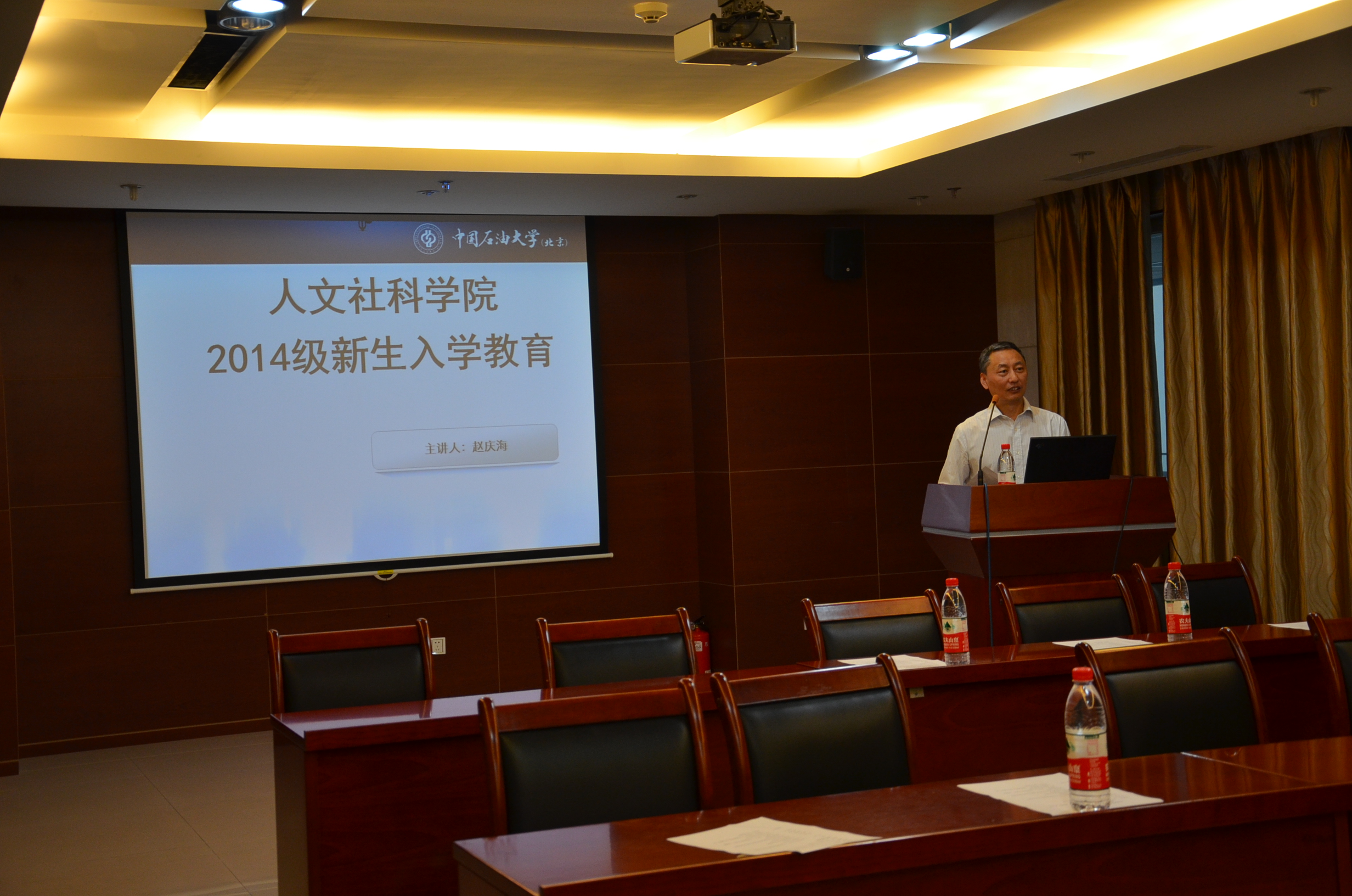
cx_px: 676
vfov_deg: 26.4
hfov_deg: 39.0
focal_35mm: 51
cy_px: 448
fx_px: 1911
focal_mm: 34
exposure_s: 1/60
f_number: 4.2
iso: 560
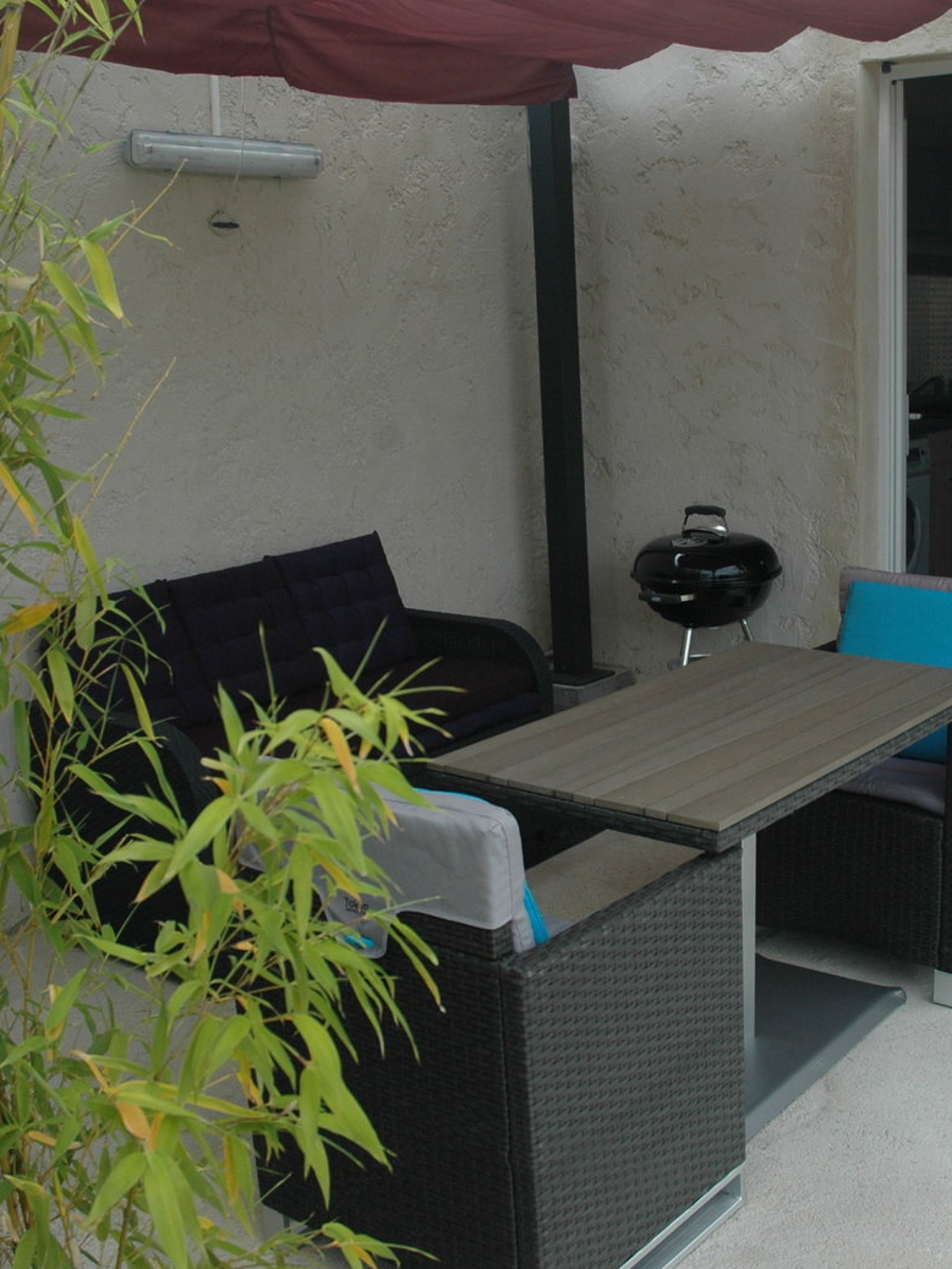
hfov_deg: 35.5
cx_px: 652
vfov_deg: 46.8
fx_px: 1466
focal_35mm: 40
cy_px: 622
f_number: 5.6
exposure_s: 1/125
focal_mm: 18
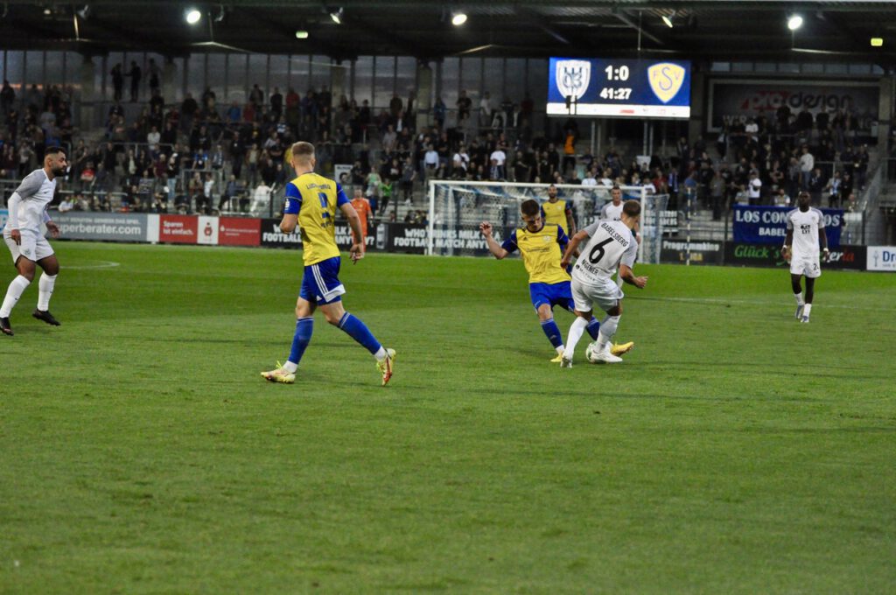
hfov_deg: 15.9
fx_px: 3207
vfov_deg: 10.6
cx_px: 448
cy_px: 298
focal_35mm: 129
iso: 3200
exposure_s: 1/1600
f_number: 2.8
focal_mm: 86
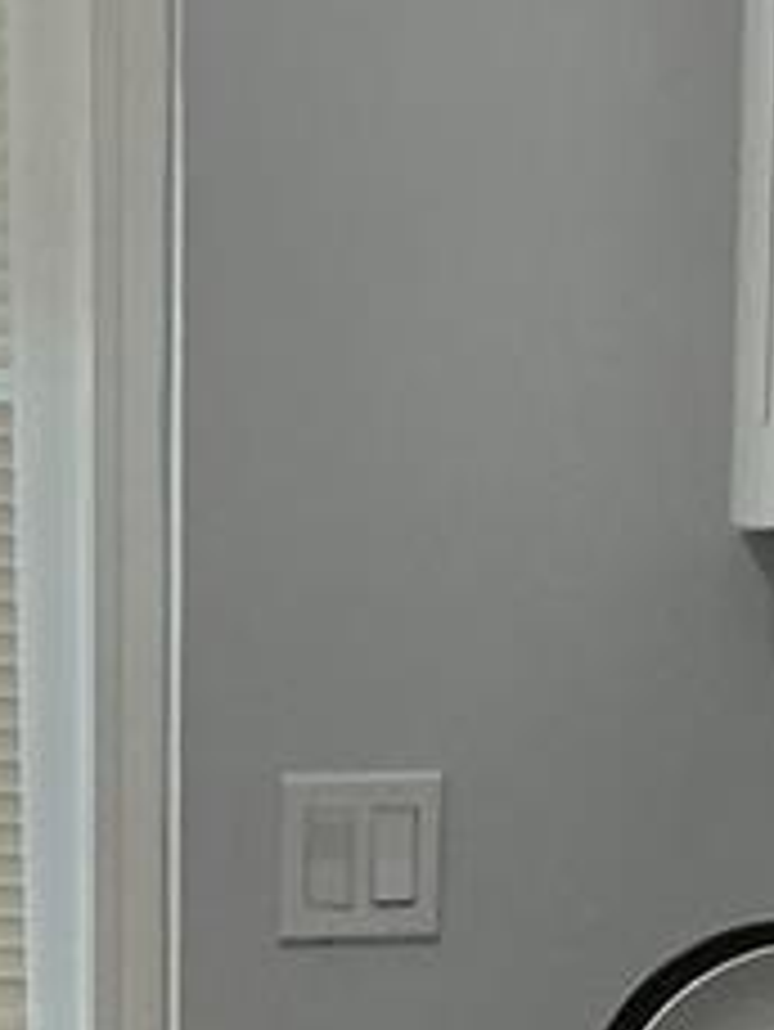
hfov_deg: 9.6
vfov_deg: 12.1
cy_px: 1759
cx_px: -126
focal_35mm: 152
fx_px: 4527
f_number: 1.8
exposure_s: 1/60
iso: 80
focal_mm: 3
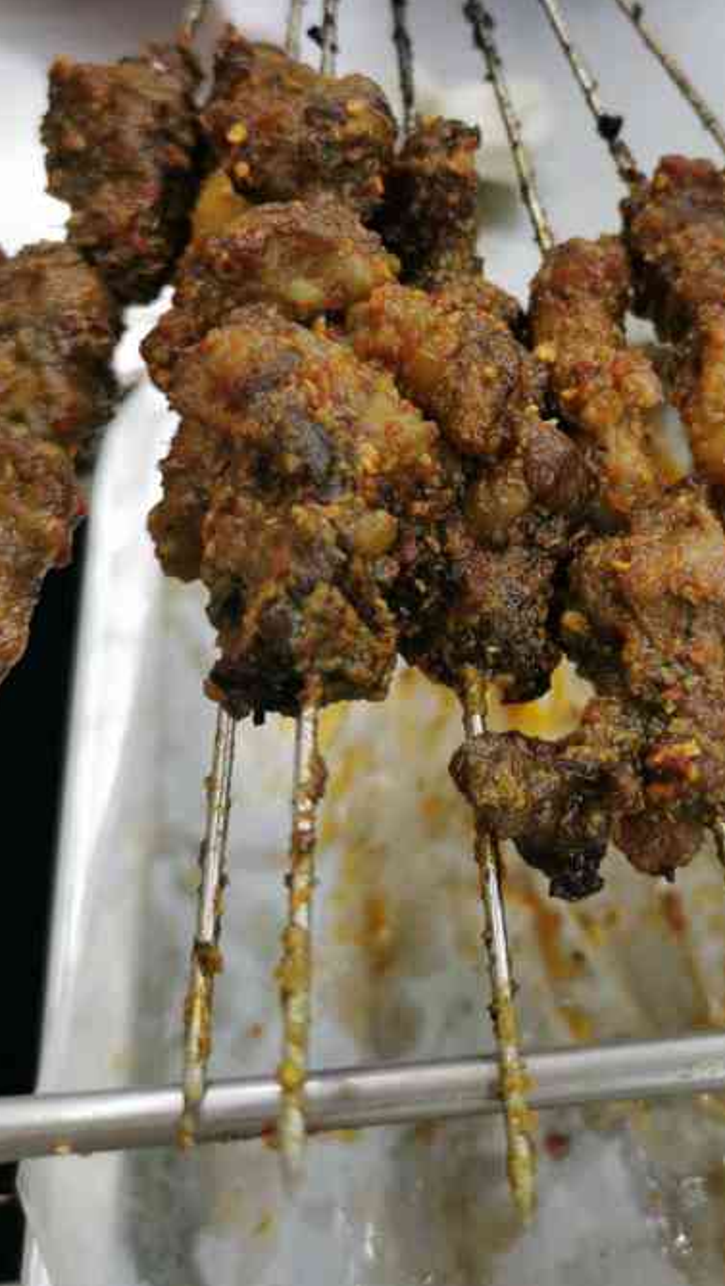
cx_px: 535
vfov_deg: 48.3
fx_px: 1399
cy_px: 397
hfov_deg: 28.7
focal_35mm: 41
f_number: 1.8
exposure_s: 1/100
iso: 200
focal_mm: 5.58
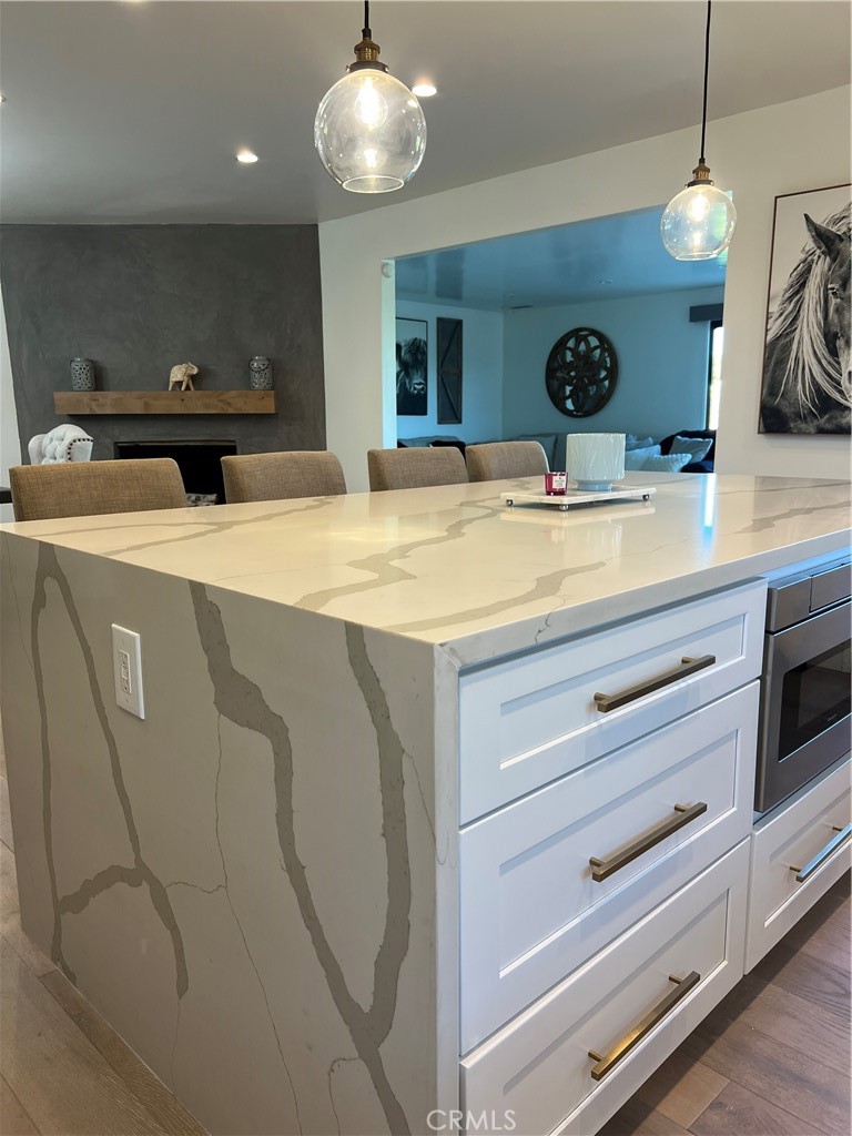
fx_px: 853
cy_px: 568
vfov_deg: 67.3
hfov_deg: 53.1
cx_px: 426
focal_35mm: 26
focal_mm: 5.7
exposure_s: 1/120
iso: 80
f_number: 1.5
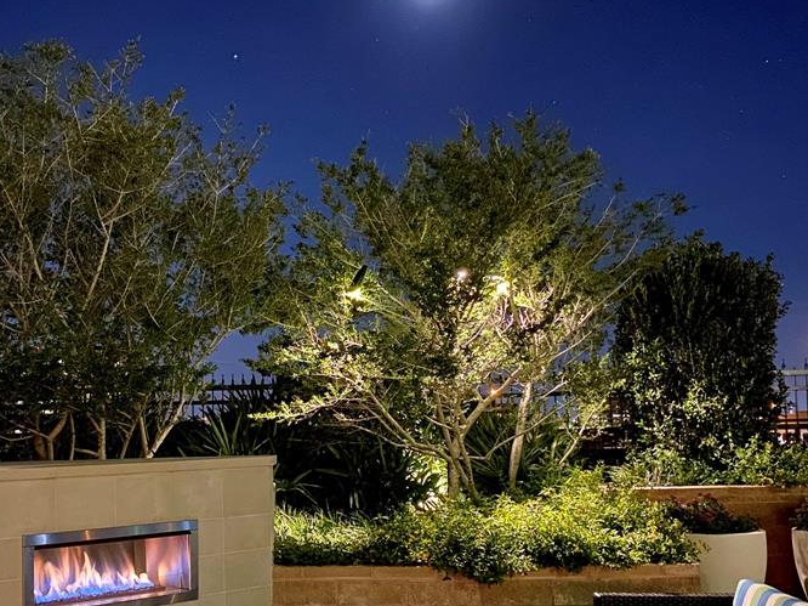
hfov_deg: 46.2
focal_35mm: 40
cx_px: 283
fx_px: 933
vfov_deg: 35.7
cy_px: 391
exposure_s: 1/8
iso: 1250
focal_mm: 4.25
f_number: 1.8
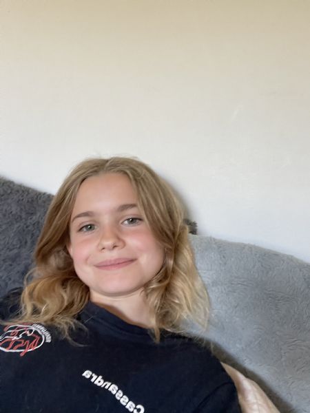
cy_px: 206
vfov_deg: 60.0
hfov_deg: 46.8
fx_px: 358
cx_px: 155
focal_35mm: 30
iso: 250
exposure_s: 1/60
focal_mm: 2.71
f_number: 2.2
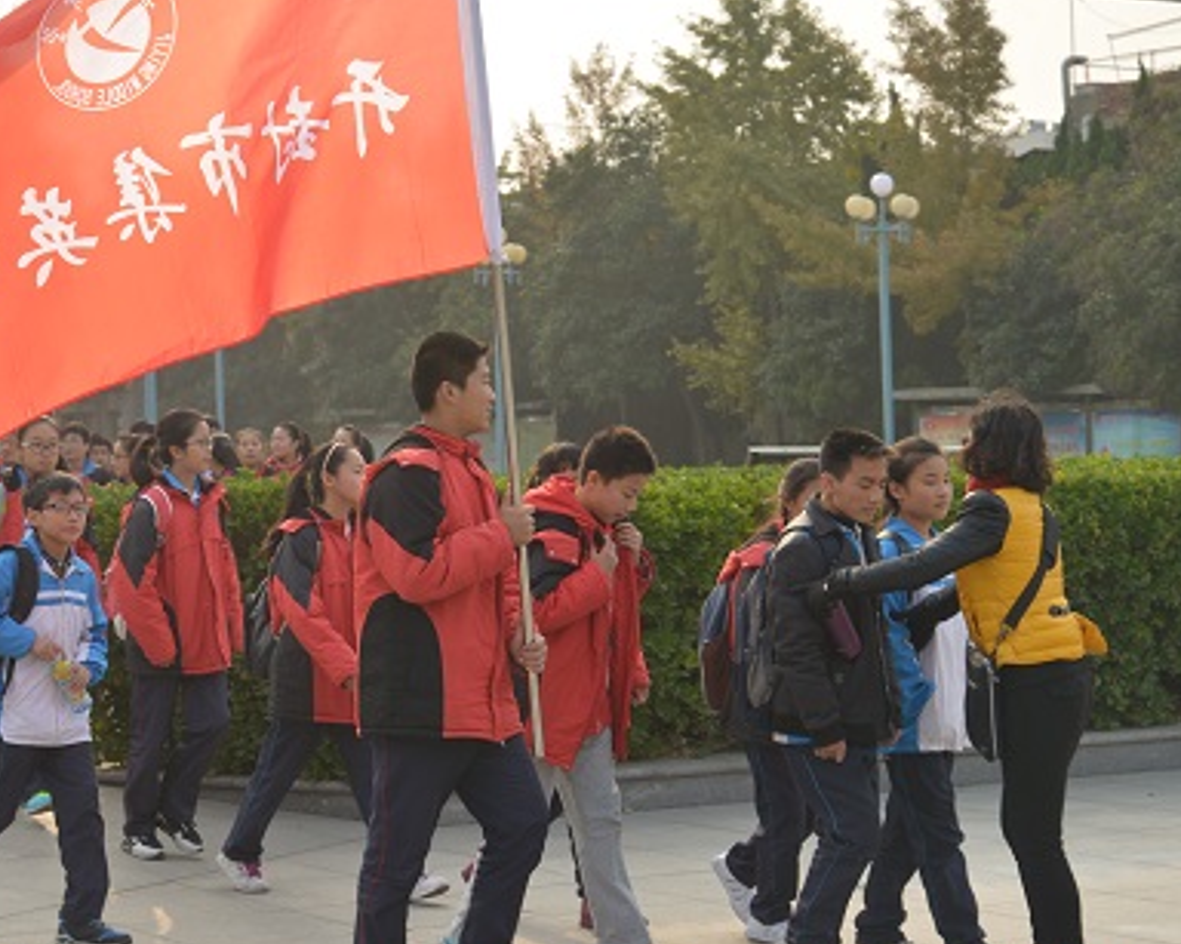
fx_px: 3180
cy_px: 470
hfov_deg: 21.0
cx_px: 391
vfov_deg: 16.9
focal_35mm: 91
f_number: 7.1
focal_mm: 62
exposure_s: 1/200
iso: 250
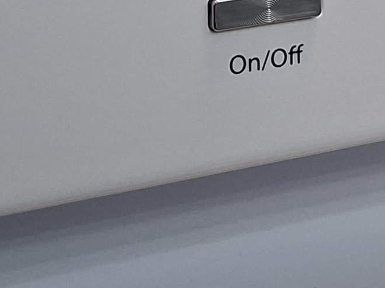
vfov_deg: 10.2
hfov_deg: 13.7
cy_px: -195
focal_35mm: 139
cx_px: 480
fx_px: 1545
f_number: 1.8
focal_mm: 5.54
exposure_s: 1/50
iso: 250
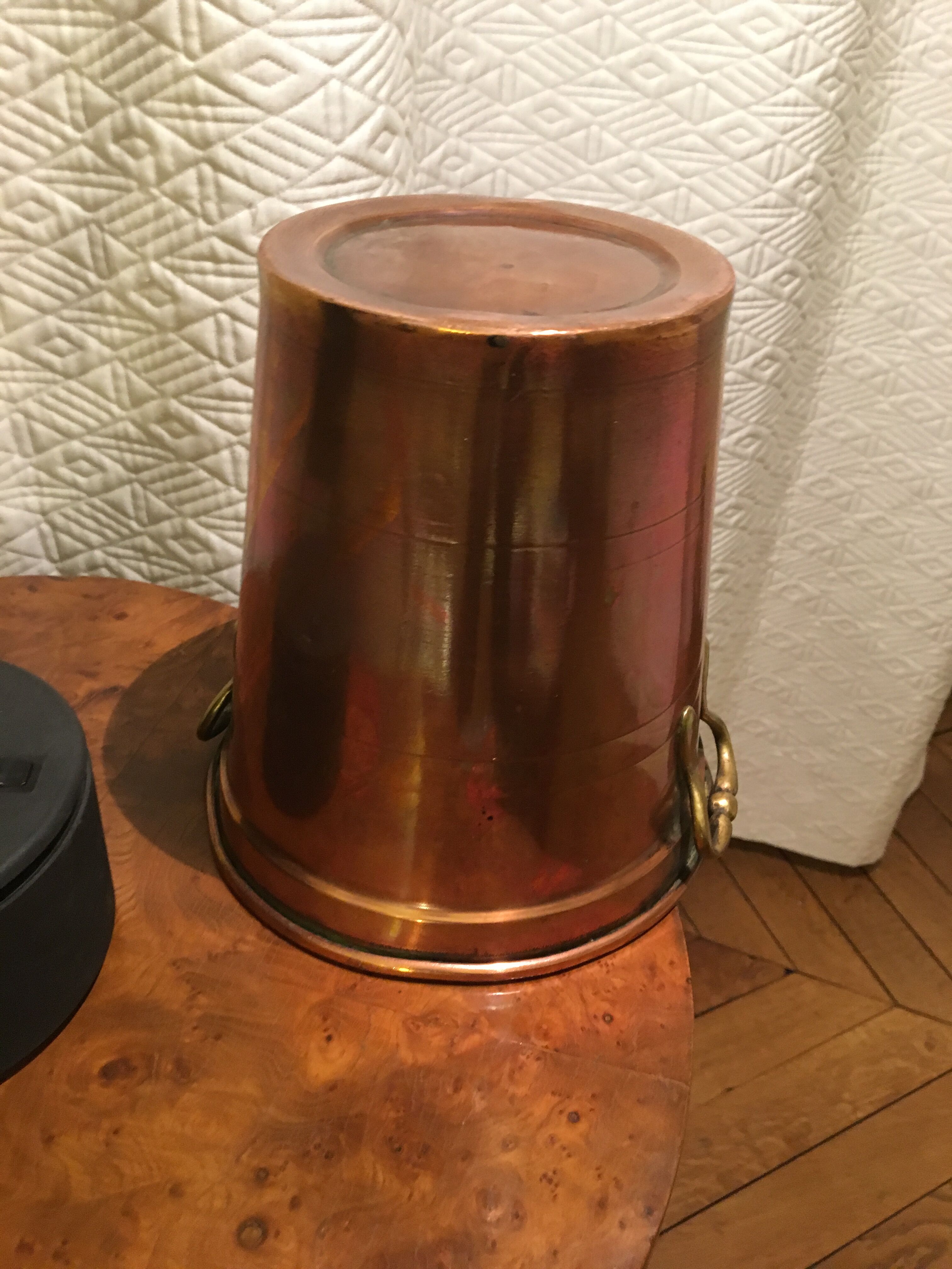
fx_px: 1063
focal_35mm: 29
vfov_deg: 61.7
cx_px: 476
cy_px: 634
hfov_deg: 48.2
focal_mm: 4.15
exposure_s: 1/20
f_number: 2.2
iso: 200
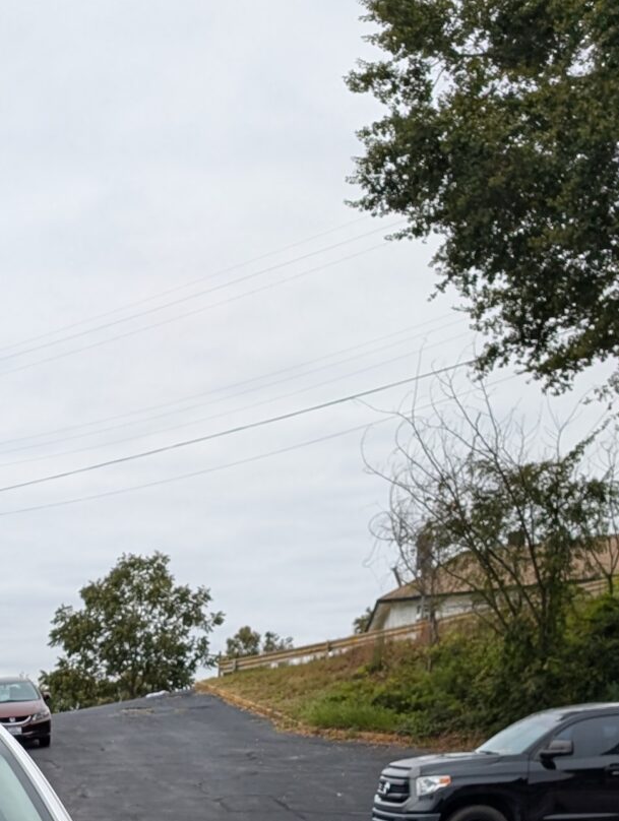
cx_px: -207
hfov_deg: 18.0
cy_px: 1251
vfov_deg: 21.3
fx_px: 1806
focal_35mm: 76
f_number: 1.68
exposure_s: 1/301
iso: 22
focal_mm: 6.9
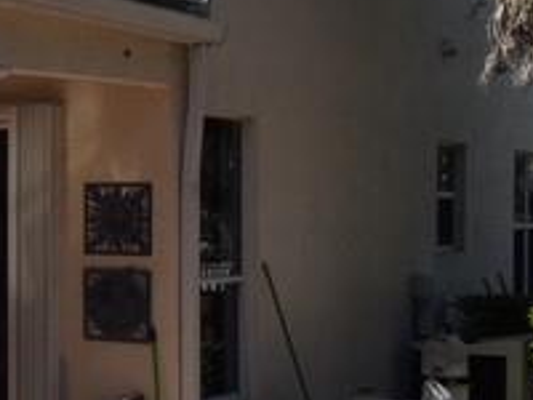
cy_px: 256
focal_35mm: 93
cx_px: -240
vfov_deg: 15.9
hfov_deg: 18.8
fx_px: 1432
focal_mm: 4.15
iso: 25
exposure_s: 1/2481
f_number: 2.2
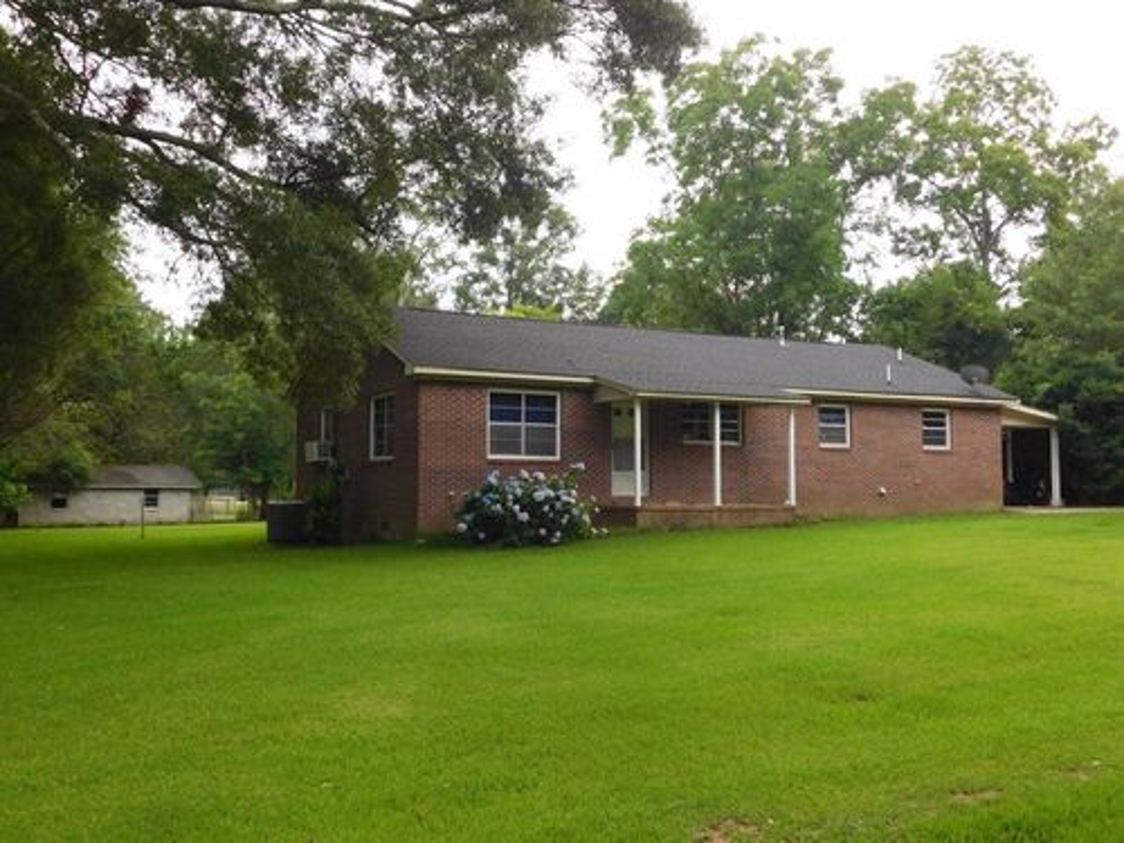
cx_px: 562
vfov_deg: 39.7
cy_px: 422
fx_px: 1169
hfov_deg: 51.4
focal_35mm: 36
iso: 125
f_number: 3.5
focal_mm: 6.3
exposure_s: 1/250
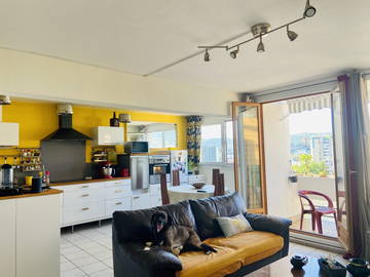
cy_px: 138
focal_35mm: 26
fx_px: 278
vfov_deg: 53.1
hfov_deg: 67.3
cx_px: 185
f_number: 1.8
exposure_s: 1/122
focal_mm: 4.25
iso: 50
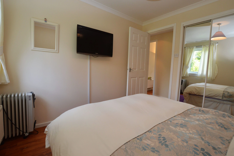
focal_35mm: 15
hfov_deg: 100.4
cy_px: 78
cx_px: 117
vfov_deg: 77.2
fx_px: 97
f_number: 5
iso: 400
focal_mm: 10
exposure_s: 1/100
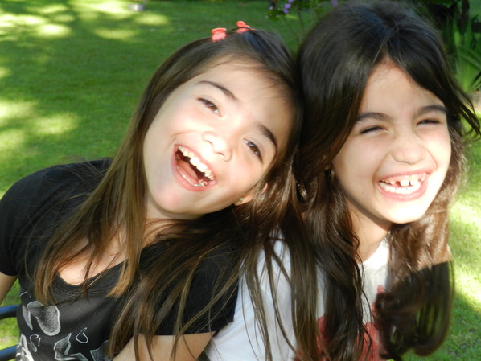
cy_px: 173
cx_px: 251
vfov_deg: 13.8
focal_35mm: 107
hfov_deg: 18.4
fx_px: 1487
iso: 160
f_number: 4.6
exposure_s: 1/100
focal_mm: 17.7
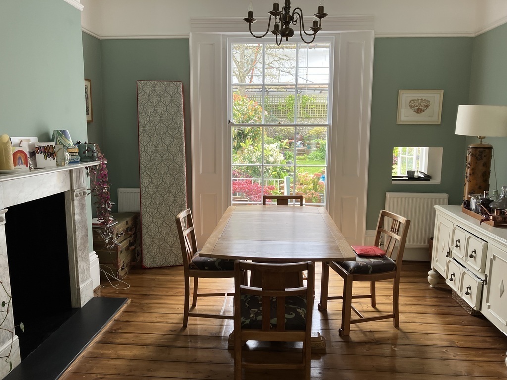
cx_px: 254
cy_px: 190
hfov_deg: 63.4
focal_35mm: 28
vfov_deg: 49.7
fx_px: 410
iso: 40
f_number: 1.8
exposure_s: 1/121
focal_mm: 3.99
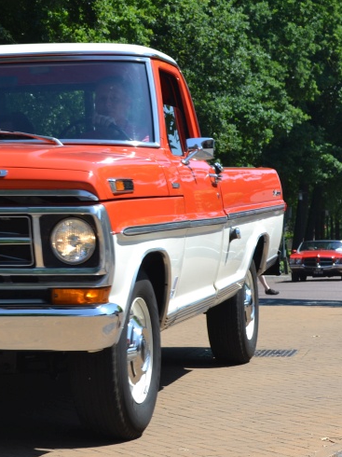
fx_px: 1398
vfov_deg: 18.6
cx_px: 21
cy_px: 249
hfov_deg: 13.8
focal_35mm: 106
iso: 100
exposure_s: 1/200
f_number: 7.1
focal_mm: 36
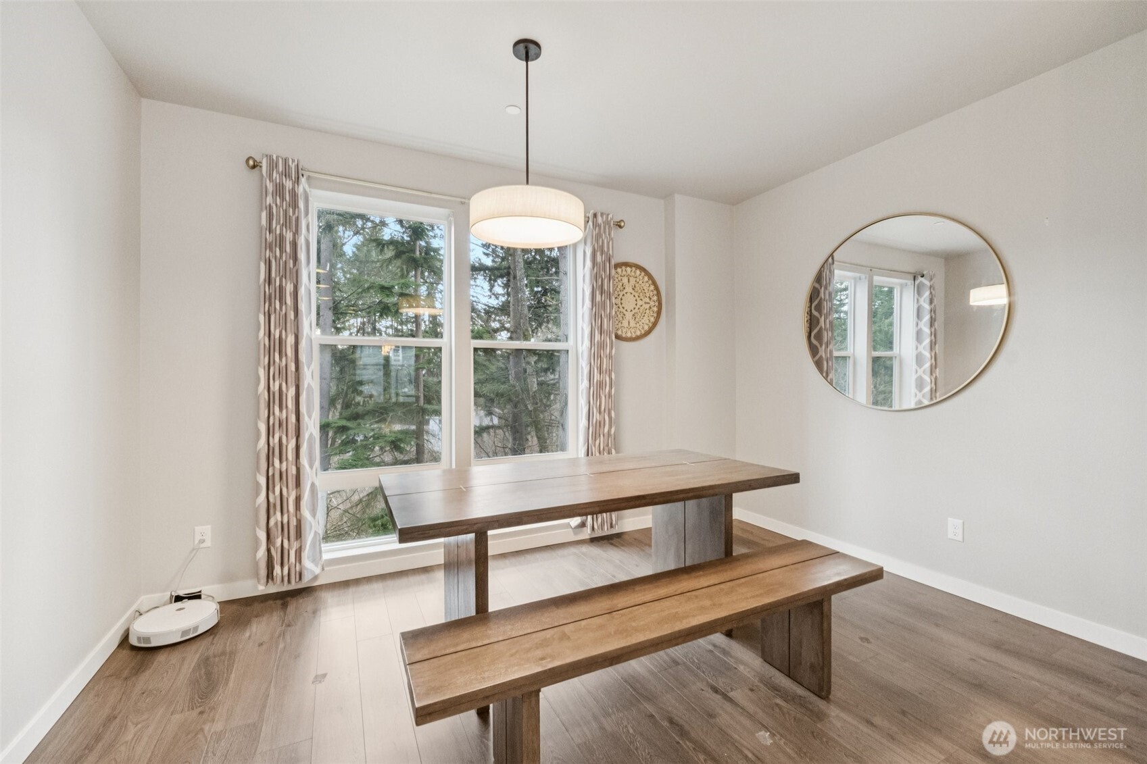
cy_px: 382
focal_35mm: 15
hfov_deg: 100.4
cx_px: 574
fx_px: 478
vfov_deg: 77.3
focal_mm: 10
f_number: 9
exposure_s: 1/30
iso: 1250
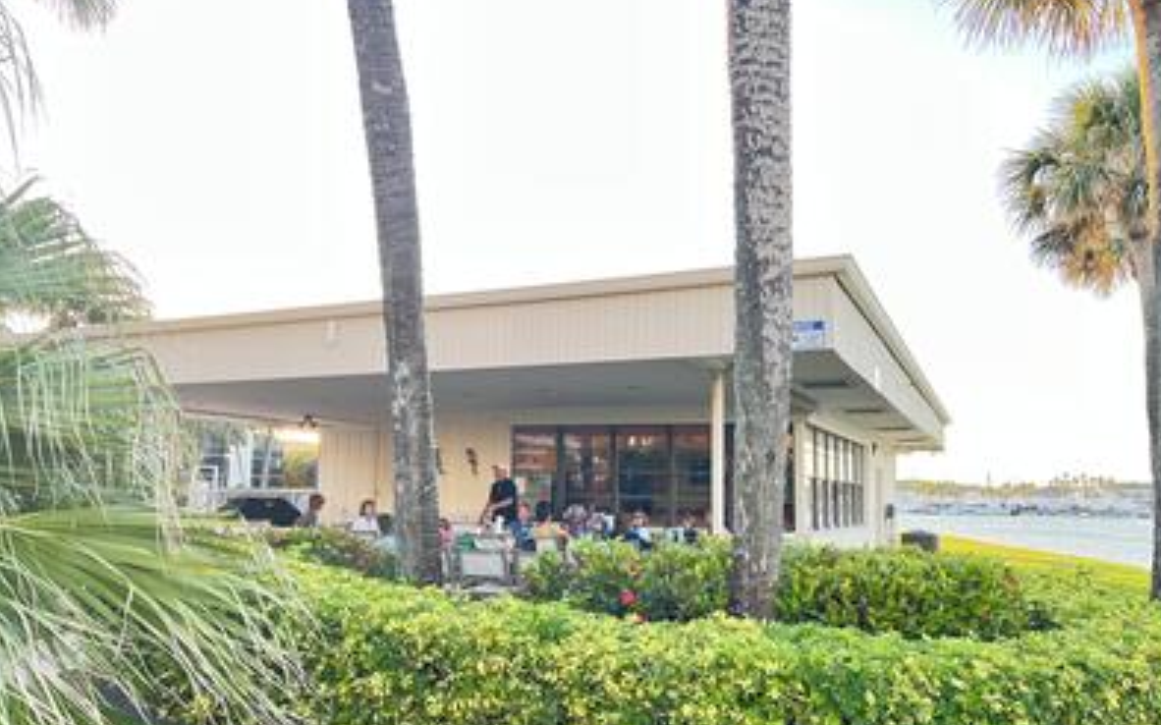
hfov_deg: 66.5
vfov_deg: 44.4
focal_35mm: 28
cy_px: 404
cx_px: 580
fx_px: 886
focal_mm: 5.7
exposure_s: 1/121
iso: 64
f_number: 1.5
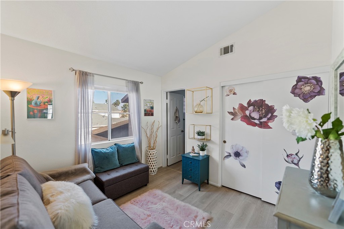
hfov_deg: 104.2
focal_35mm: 14
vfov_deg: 81.2
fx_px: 134
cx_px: 172
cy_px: 114
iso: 160
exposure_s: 1/25
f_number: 1.8
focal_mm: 14
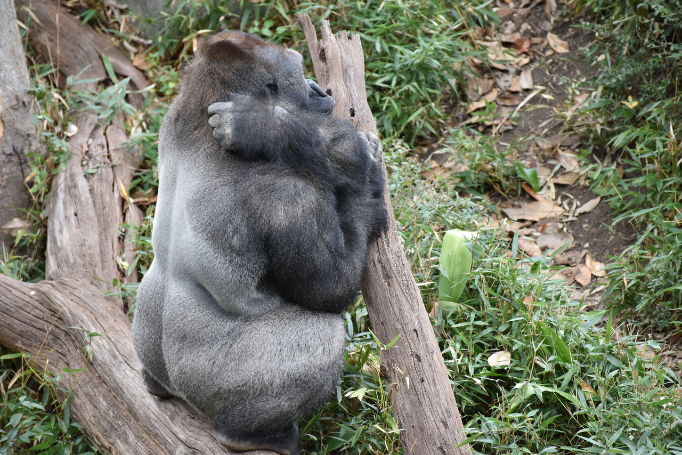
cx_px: 341
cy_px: 228
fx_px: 3695
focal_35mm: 195
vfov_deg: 7.0
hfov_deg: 10.5
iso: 1400
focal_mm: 195
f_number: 5.3
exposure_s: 1/400
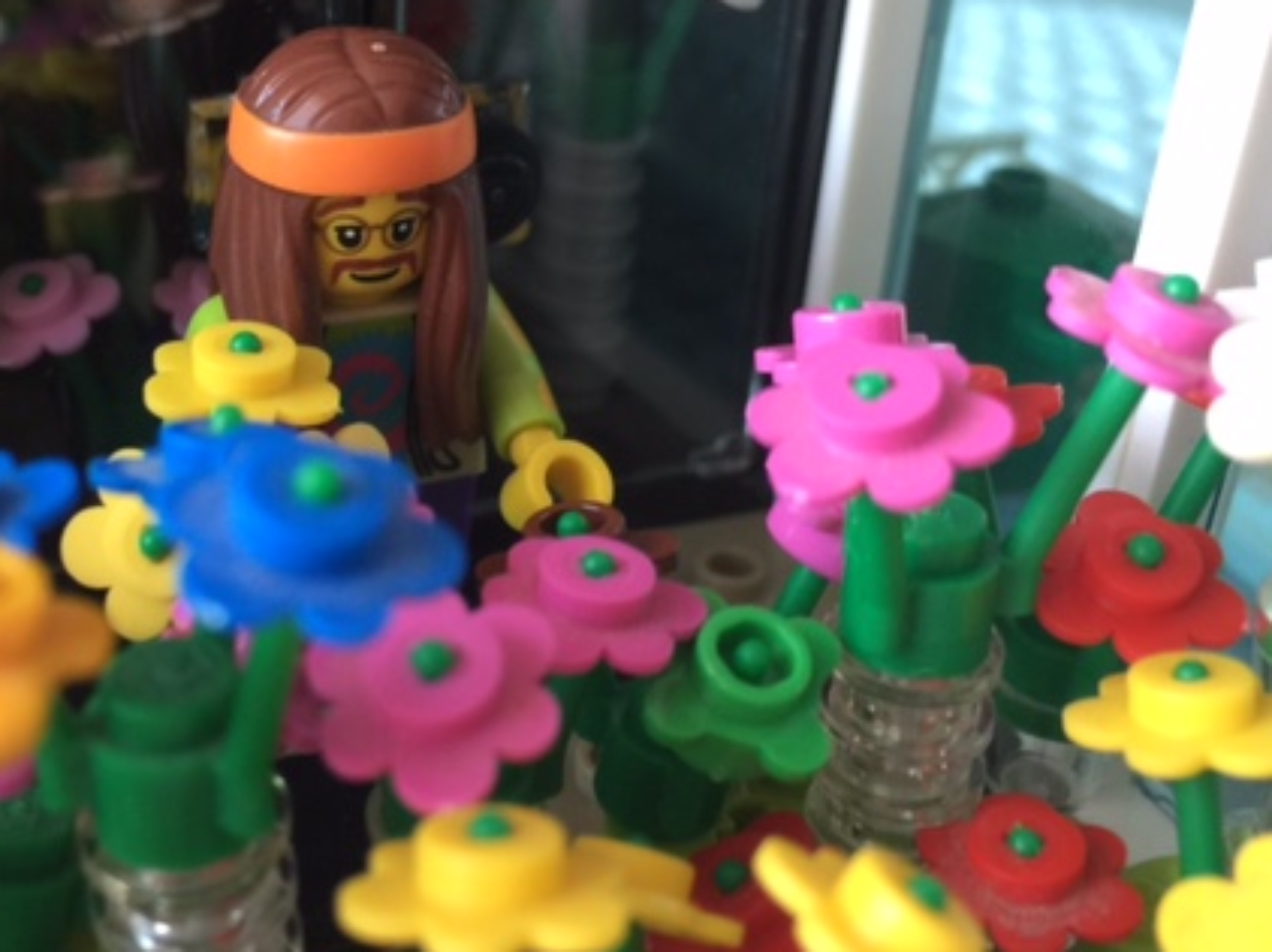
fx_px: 1616
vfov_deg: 32.8
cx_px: 488
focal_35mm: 44
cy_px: 404
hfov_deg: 42.7
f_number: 2.2
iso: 50
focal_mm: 4.15
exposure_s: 1/15
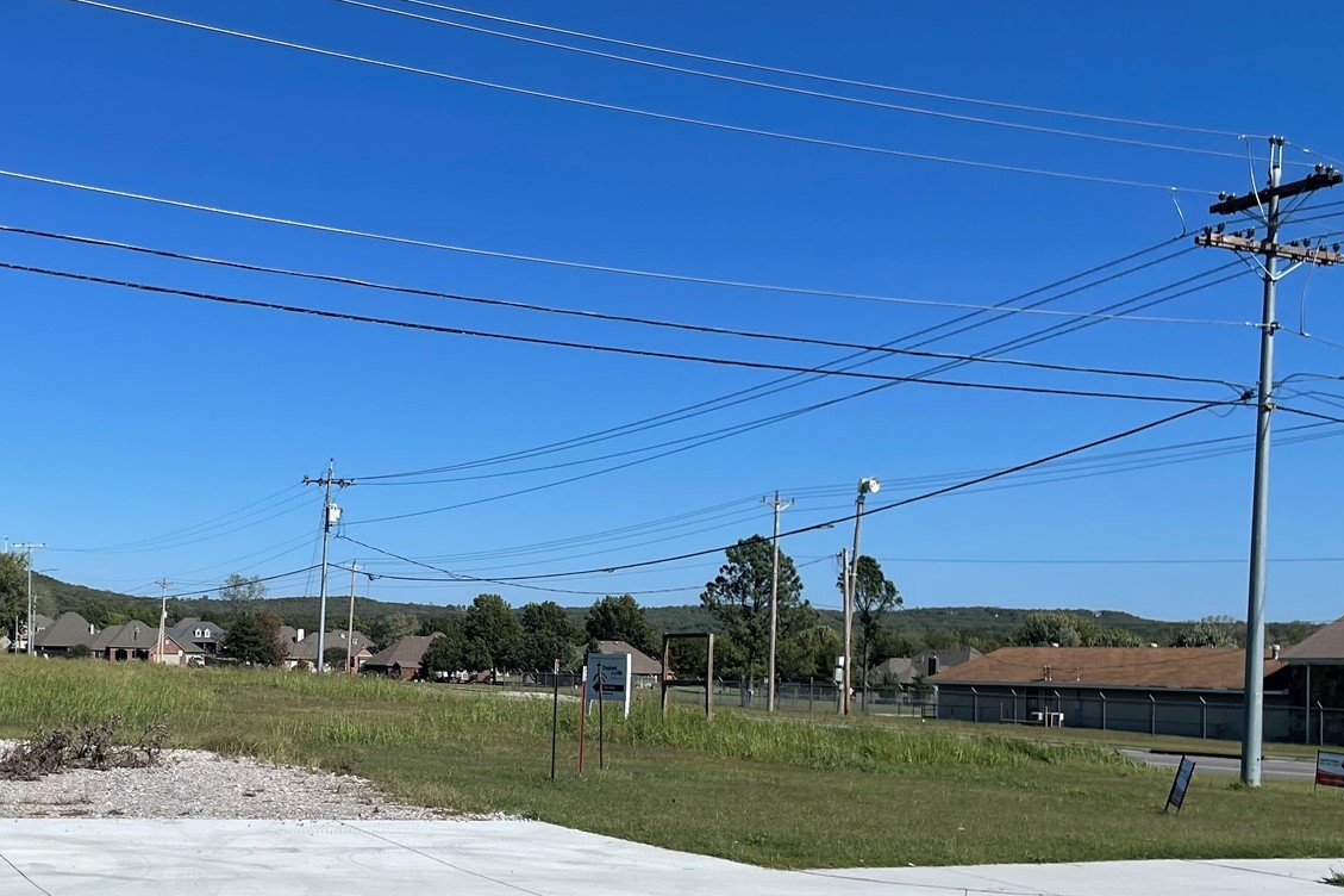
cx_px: 399
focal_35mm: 46
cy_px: 667
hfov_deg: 41.9
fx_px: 1717
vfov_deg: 28.8
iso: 32
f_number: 1.6
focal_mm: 4.2
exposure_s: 1/6135
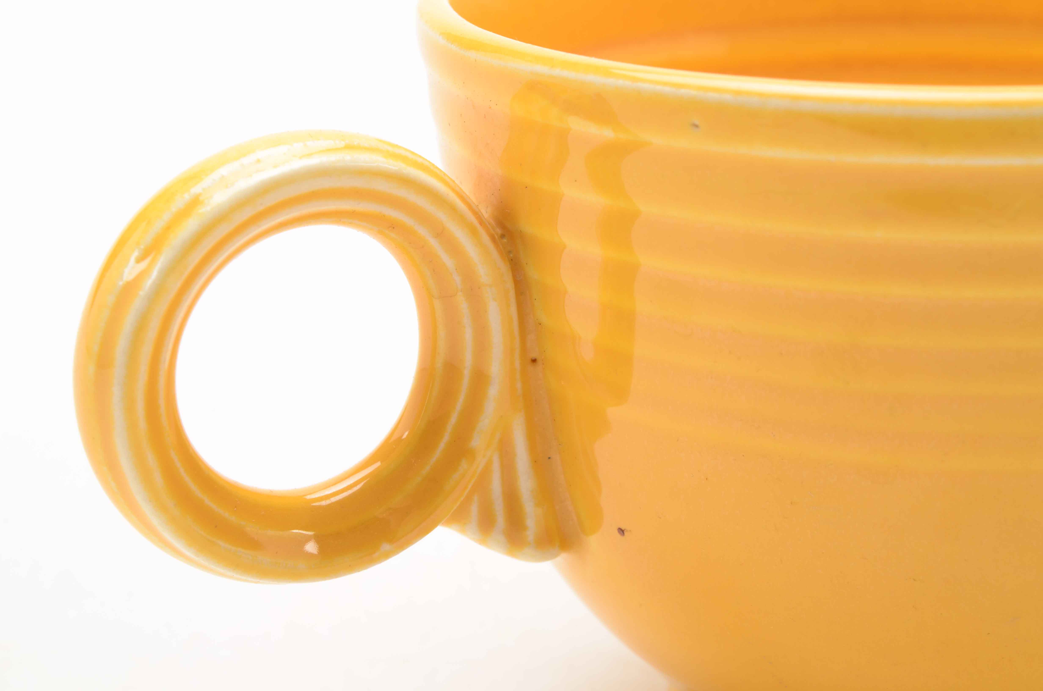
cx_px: 522
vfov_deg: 17.4
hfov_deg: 26.0
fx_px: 2255
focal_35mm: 78
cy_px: 346
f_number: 20
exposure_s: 1/160
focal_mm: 52
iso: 100
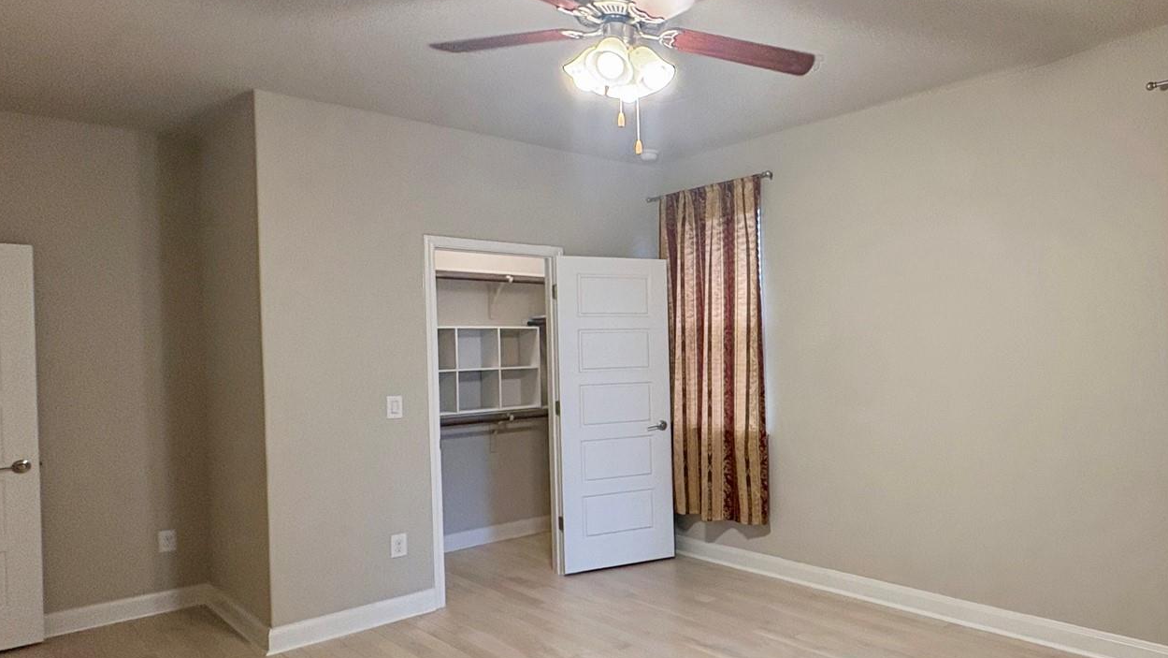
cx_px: 858
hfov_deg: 69.8
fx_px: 774
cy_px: 349
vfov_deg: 46.0
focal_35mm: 25
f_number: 2.2
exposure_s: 1/120
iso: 250
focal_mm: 2.22
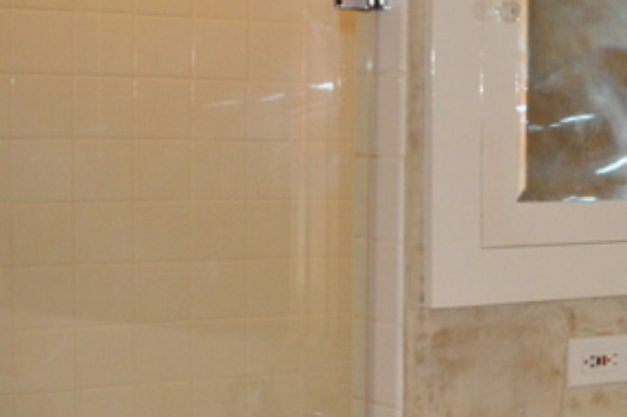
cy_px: 271
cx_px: 714
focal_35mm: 107
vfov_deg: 12.8
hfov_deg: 18.3
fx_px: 1862
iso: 800
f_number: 3.5
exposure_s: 1/80
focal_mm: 20
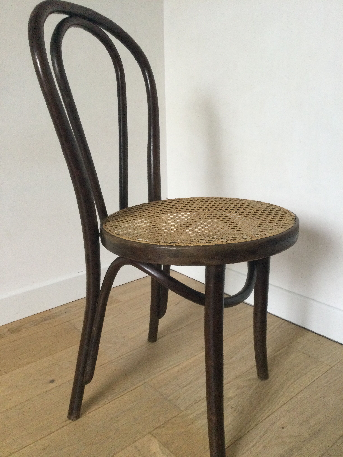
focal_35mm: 31
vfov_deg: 58.4
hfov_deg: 45.4
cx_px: 172
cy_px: 228
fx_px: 410
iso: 200
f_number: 2.4
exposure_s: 1/33
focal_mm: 3.3
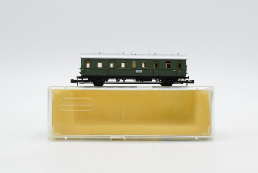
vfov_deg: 25.8
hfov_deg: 37.8
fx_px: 377
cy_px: 86
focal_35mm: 52
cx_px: 129
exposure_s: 1/320
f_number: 8
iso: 640
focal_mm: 35
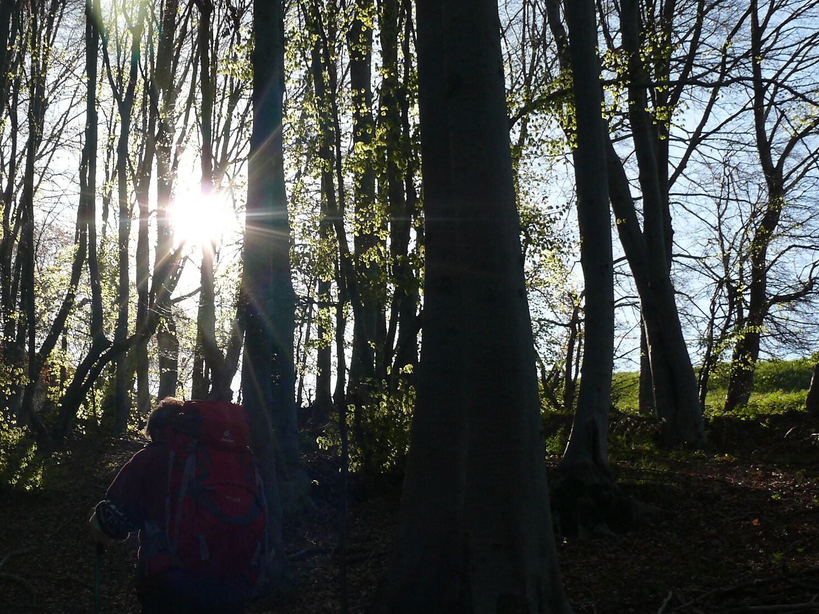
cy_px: 409
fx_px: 1348
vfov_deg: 25.5
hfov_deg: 33.4
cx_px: 254
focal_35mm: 57
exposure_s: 1/320
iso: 100
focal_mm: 7.4
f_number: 4.5
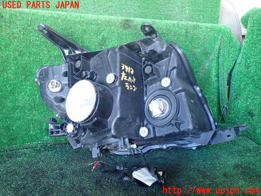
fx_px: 226
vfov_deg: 46.8
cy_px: 98
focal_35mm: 30
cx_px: 130
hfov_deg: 60.0
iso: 250
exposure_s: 1/30
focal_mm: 5.4
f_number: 2.3
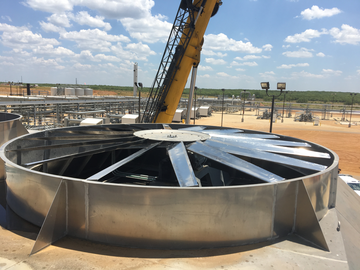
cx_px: 180
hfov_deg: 61.7
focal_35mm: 29
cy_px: 135
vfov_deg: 48.2
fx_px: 302
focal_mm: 4.15
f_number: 2.2
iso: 25
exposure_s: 1/1972
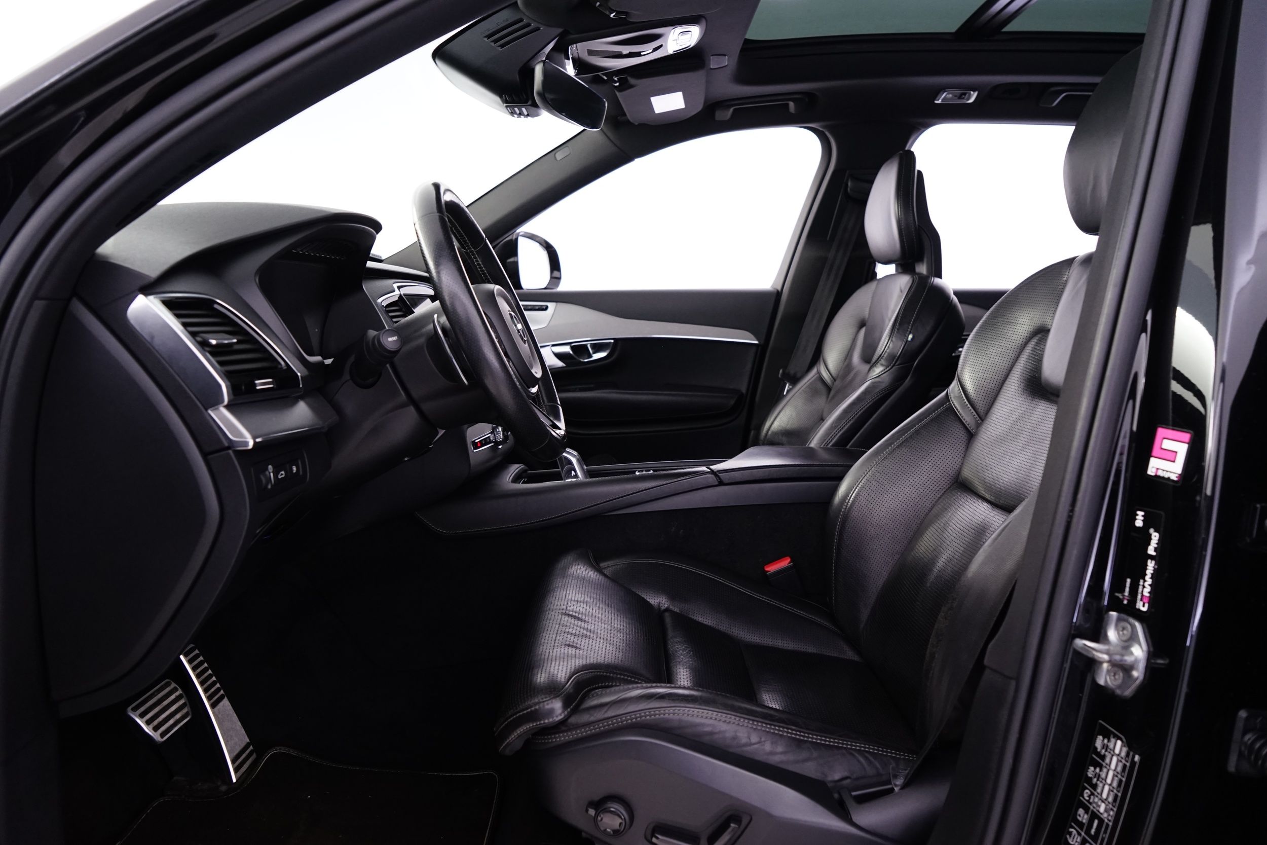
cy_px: 422
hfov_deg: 73.7
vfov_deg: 53.1
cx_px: 634
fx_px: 845
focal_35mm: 24
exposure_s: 1/8
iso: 1600
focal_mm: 24
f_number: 5
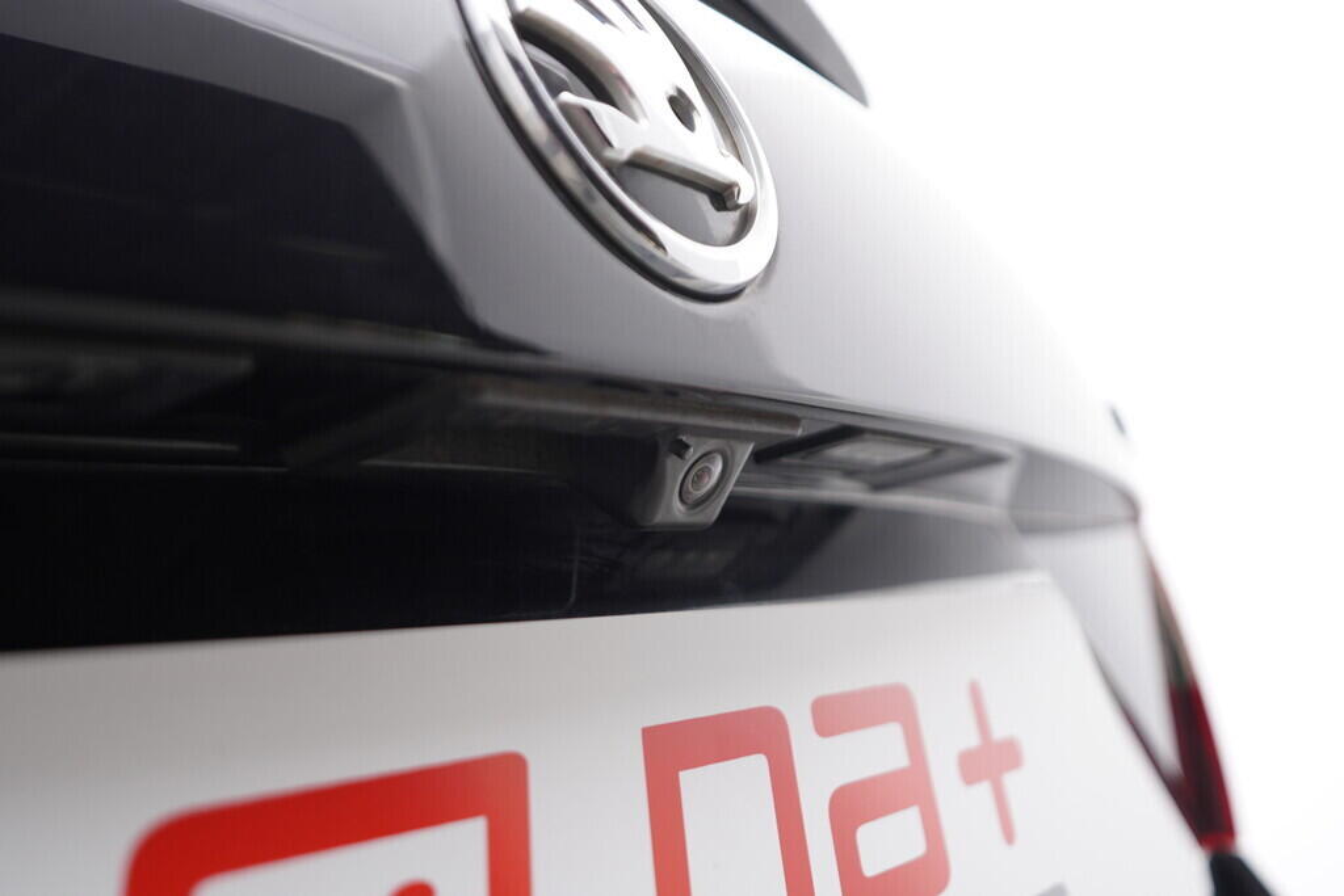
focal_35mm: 36
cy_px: 448
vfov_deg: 36.9
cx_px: 672
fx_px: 1344
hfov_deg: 53.1
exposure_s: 1/40
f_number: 2.8
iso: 125
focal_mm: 24
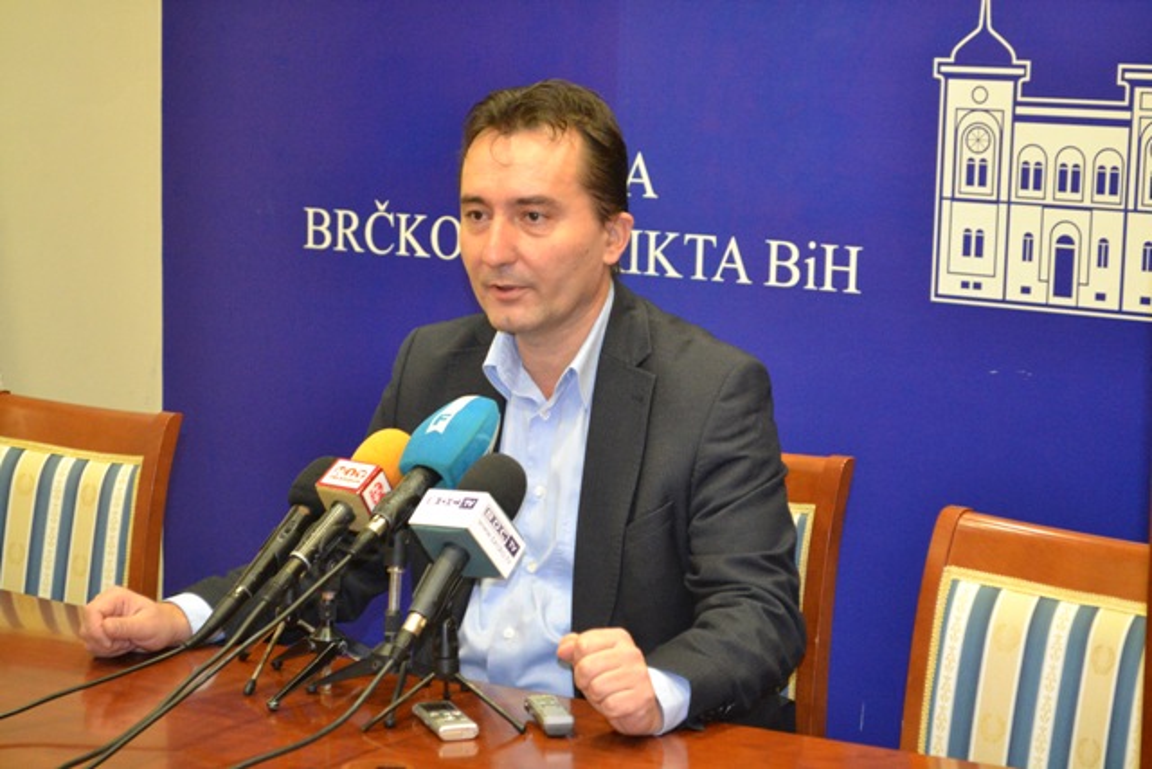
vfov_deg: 17.5
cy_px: 384
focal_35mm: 78
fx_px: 2496
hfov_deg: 26.0
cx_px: 576
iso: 3200
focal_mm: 52
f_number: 5.6
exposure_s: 1/60
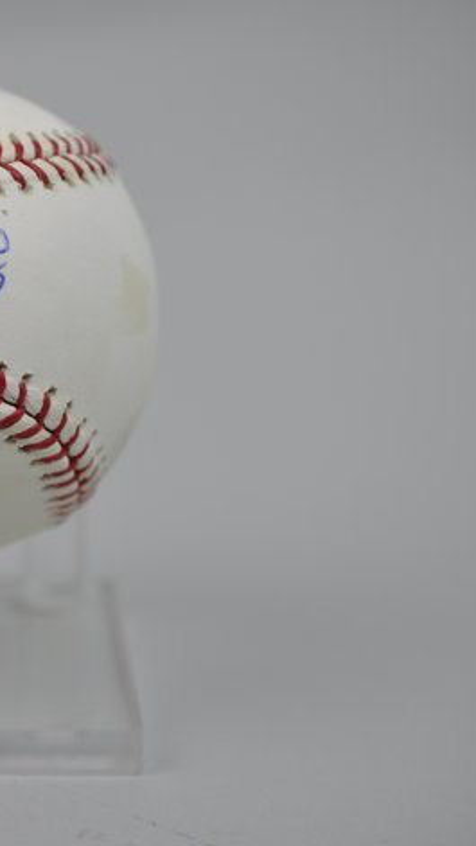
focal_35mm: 95
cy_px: 423
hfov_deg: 12.4
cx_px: -93
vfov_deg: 22.5
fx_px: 2131
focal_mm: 40
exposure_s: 1/60
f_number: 4
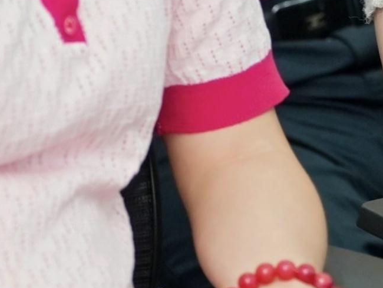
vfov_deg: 3.1
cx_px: 773
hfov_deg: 4.1
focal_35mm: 479
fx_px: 5302
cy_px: -421
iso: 500
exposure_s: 1/200
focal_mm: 82
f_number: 2.8
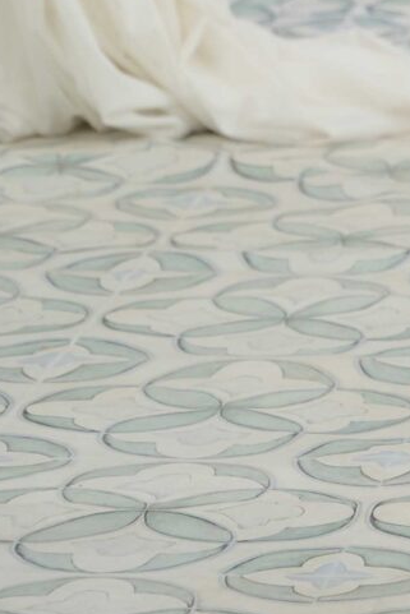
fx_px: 5114
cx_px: 1021
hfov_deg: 4.5
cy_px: -873
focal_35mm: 300
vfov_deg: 6.5
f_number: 3.5
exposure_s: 1/125
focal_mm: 56.3
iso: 160
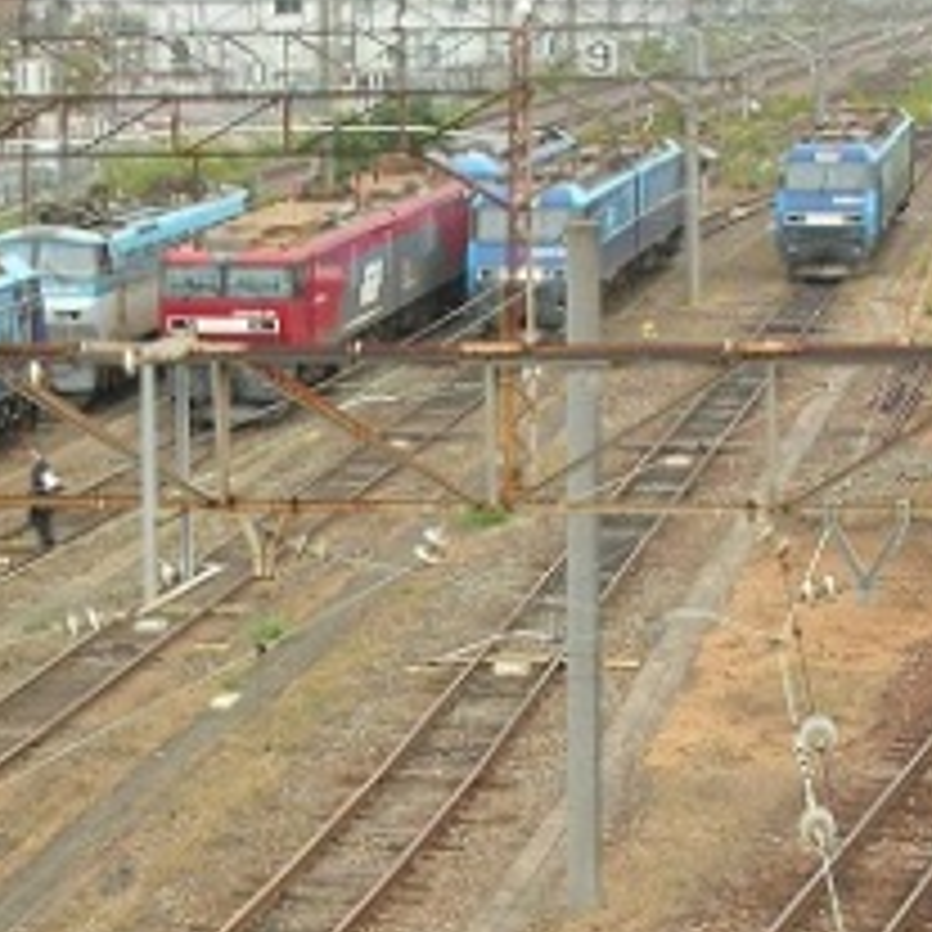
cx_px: 324
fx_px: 4021
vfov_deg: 13.2
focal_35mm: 132
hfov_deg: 13.2
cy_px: 707
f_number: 3.6
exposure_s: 1/32.8
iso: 50
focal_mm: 10.2
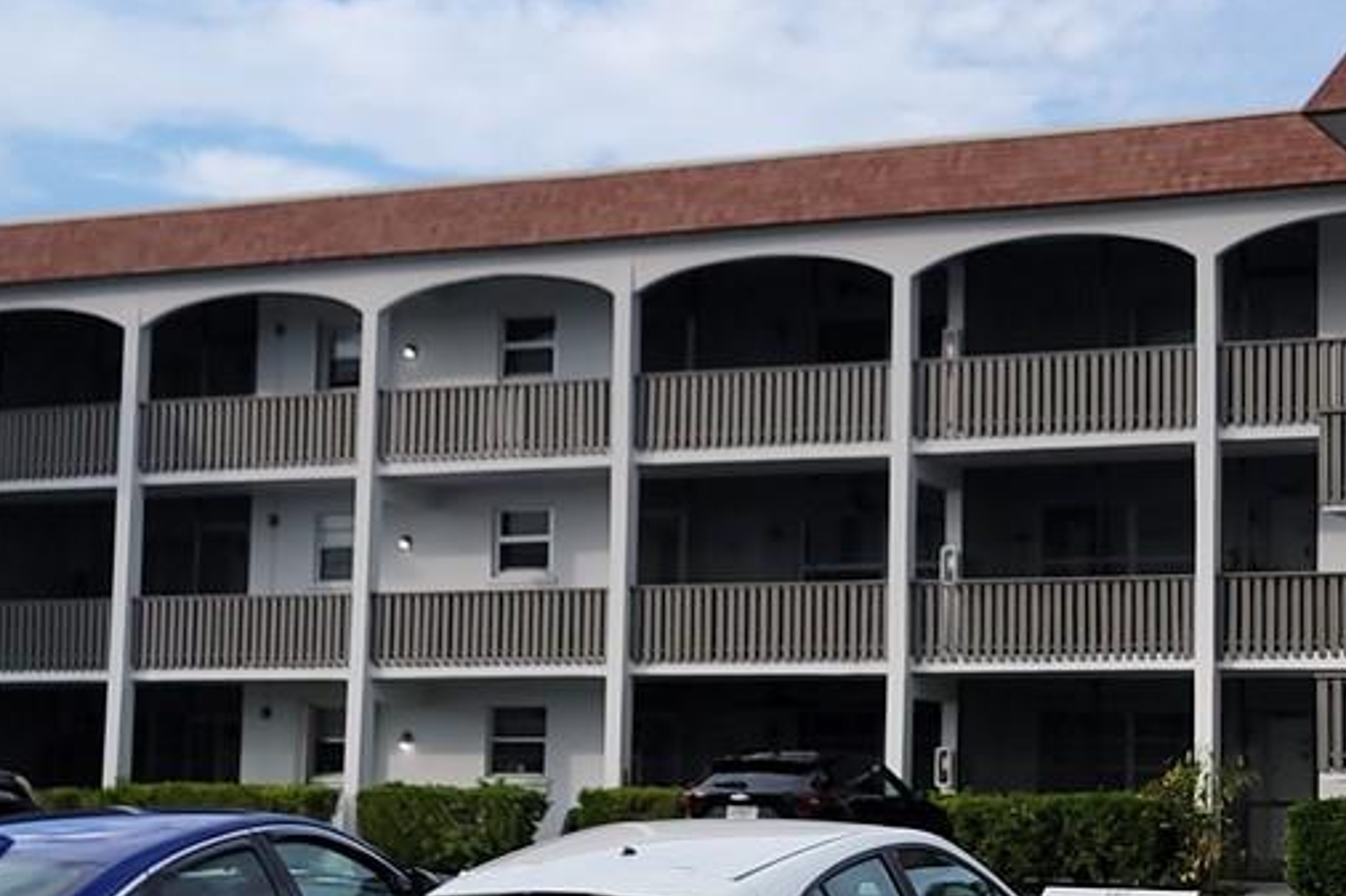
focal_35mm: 79
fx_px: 2953
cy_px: 521
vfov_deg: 17.3
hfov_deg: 25.5
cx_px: 926
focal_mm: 6.7
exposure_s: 1/591
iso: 16
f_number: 1.8
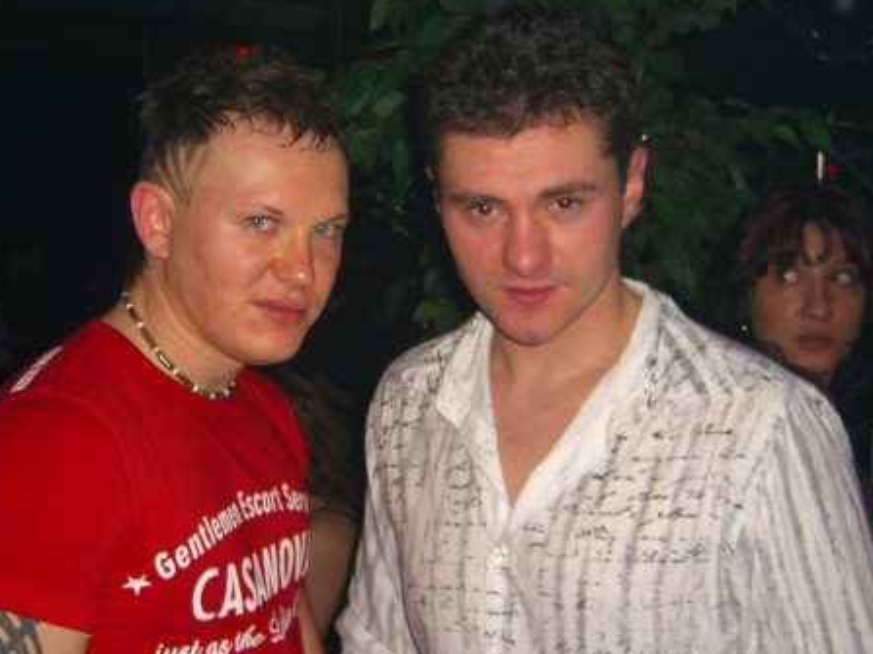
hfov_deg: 37.4
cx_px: 353
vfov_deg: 28.5
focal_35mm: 51
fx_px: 1286
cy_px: 324
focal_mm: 7.9
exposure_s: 1/60
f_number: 2.8
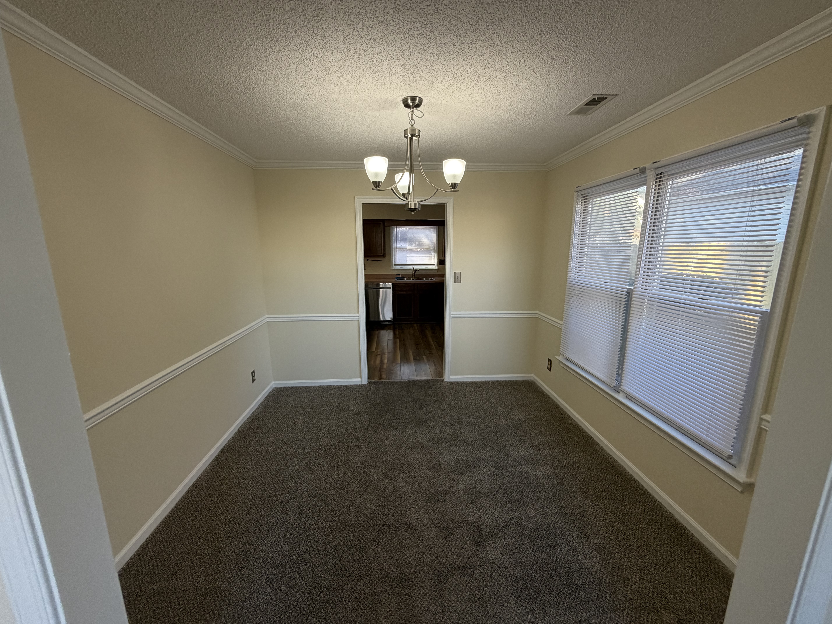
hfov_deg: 102.1
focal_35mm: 14
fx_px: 336
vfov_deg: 85.7
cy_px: 312
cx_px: 416
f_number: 2.2
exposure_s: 1/121
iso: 200
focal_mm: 2.22
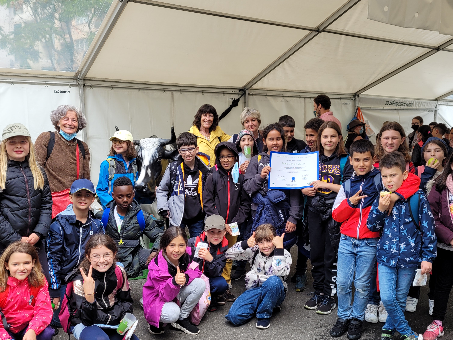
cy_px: 203
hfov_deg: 52.5
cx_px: 255
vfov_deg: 40.5
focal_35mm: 35
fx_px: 458
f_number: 1.8
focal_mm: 5.4
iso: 40
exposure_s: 1/541
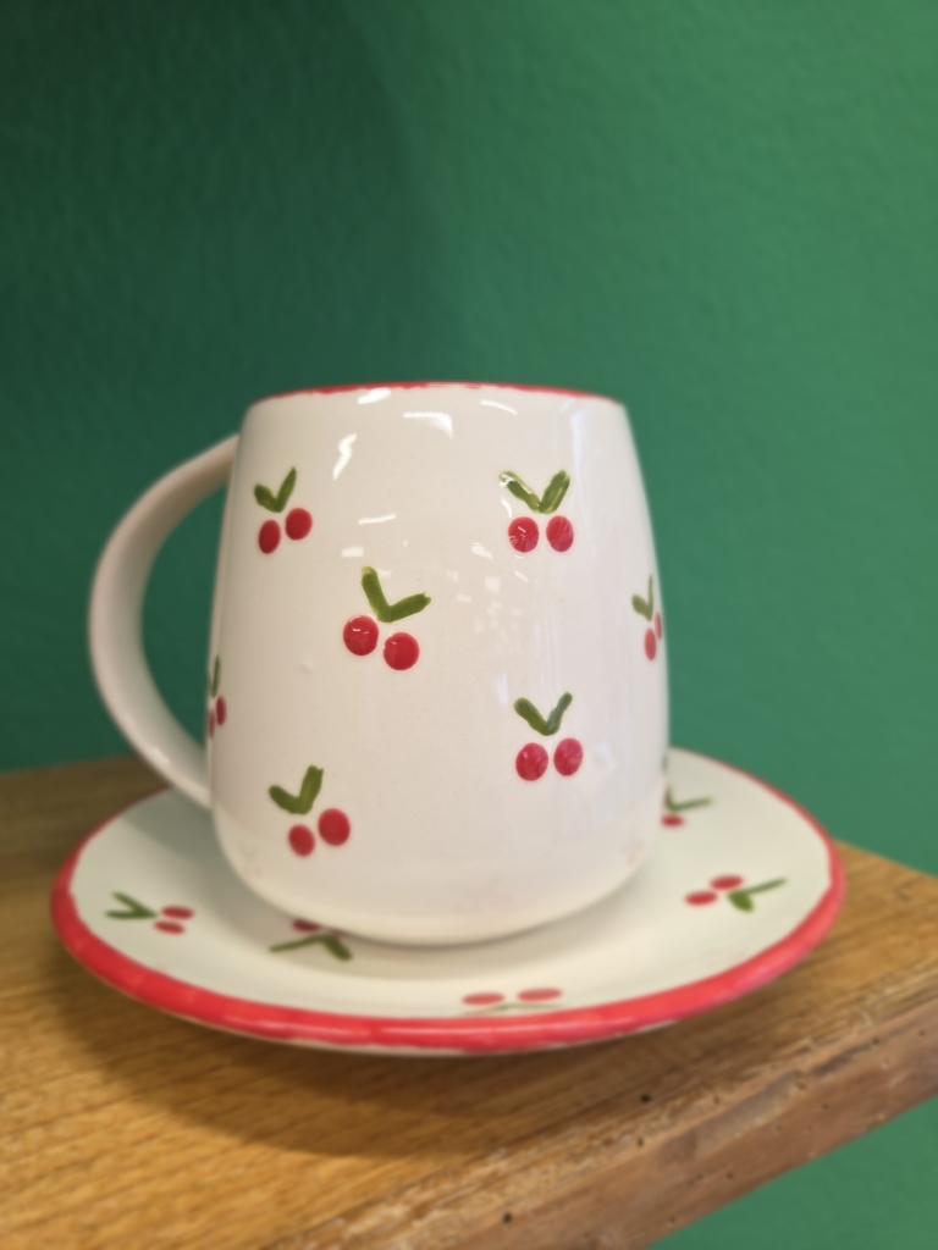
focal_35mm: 23
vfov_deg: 73.9
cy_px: 625
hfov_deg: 58.9
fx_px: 831
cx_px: 469
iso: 64
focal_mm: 5.4
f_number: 1.8
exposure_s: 1/50
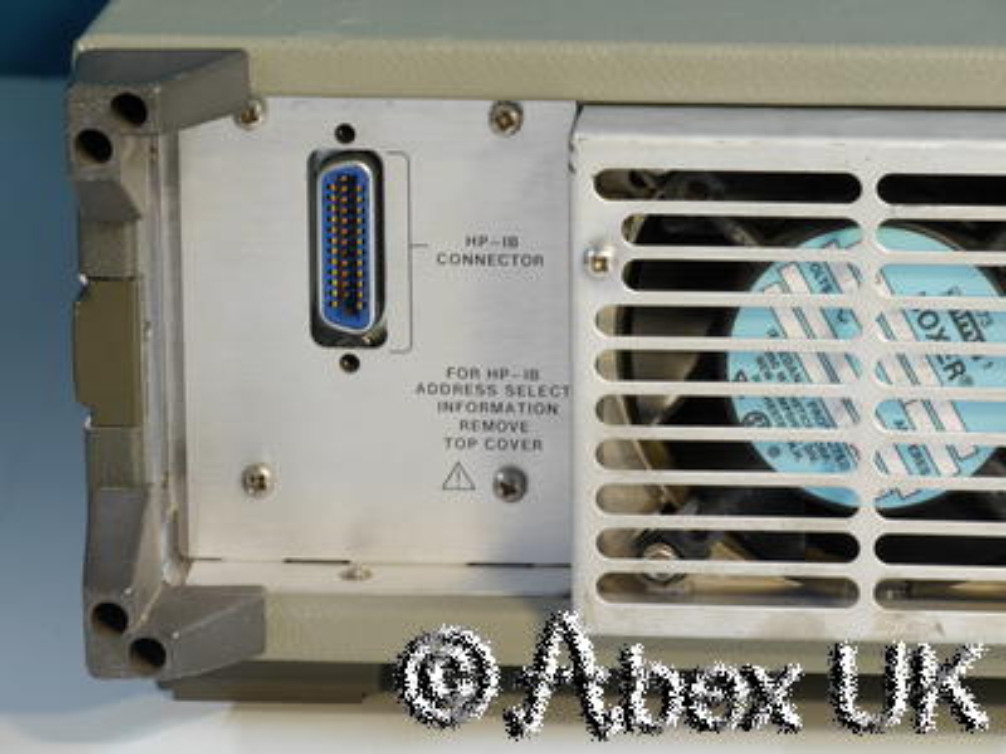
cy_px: 377
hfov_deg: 9.1
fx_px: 6335
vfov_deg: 6.8
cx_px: 503
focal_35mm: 218
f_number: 14
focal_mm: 109
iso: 400
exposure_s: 1/1.3
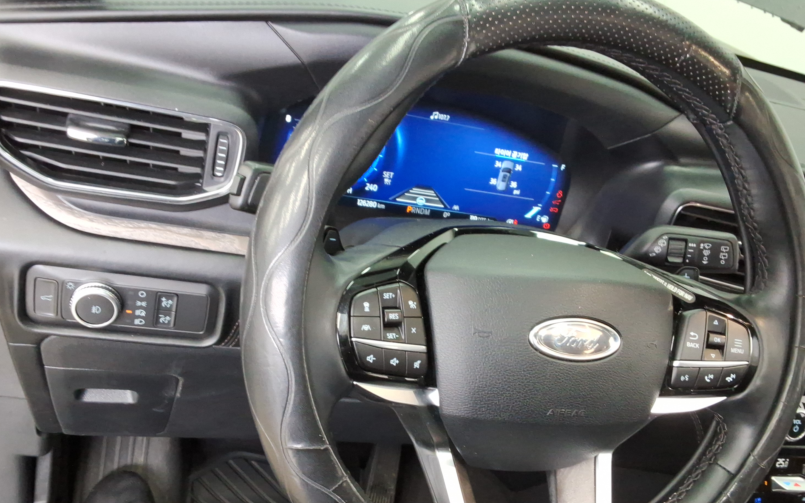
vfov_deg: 38.2
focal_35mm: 33
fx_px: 724
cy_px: 302
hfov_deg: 58.1
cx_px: 396
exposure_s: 1/30
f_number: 1.9
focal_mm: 2.91
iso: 163
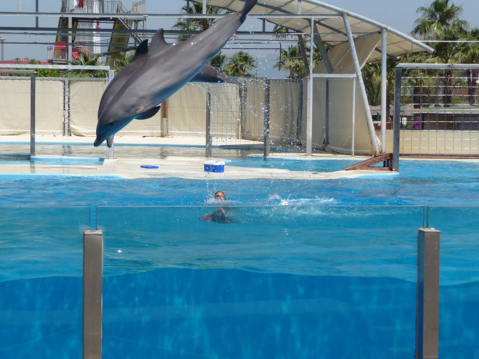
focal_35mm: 100
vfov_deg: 14.8
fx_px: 1384
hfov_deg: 19.6
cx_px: 214
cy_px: 172
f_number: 4.7
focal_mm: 15.2
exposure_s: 1/800
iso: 100
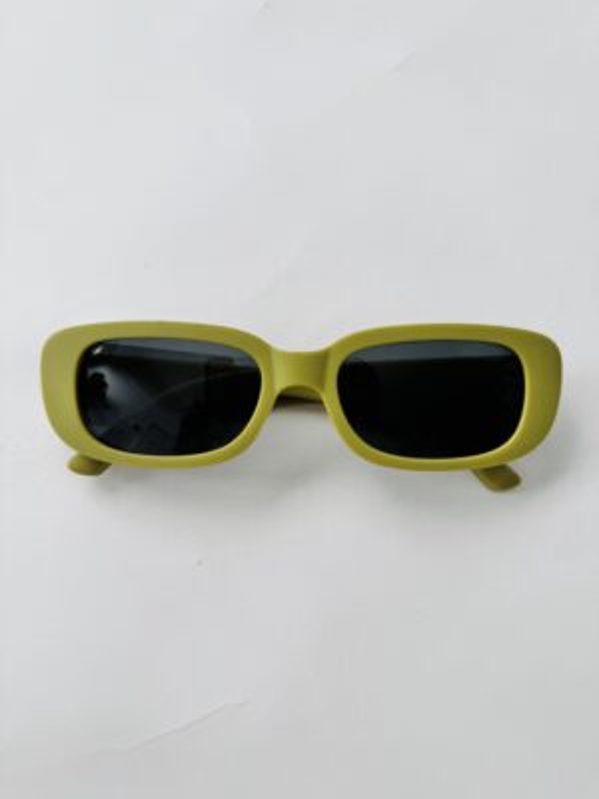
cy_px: 400
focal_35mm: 24
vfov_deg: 71.6
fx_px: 554
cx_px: 300
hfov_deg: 56.8
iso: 64
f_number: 1.78
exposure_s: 1/121
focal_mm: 6.76
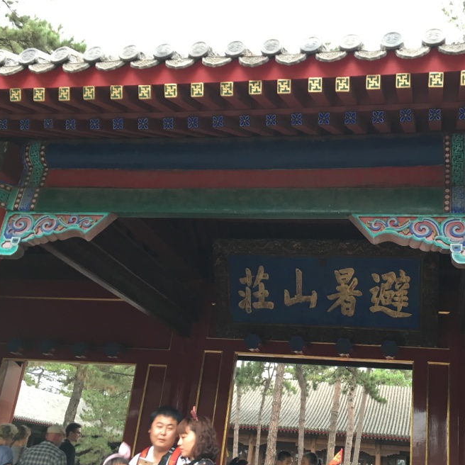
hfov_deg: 41.2
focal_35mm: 40
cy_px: 267
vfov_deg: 41.8
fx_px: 608
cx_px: 318
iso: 80
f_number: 2.2
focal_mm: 4.15
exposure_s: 1/33
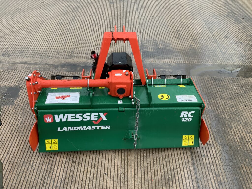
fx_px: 211
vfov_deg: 48.2
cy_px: 94
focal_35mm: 29
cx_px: 126
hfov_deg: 61.7
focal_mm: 3
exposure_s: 1/122
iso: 40
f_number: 1.8
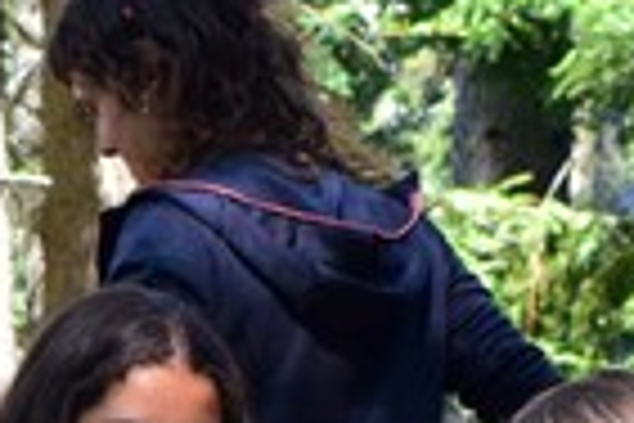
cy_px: 929
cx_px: -202
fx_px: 6703
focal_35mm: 381
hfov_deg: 5.4
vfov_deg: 3.6
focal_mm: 35
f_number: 4.5
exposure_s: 1/640
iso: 1600
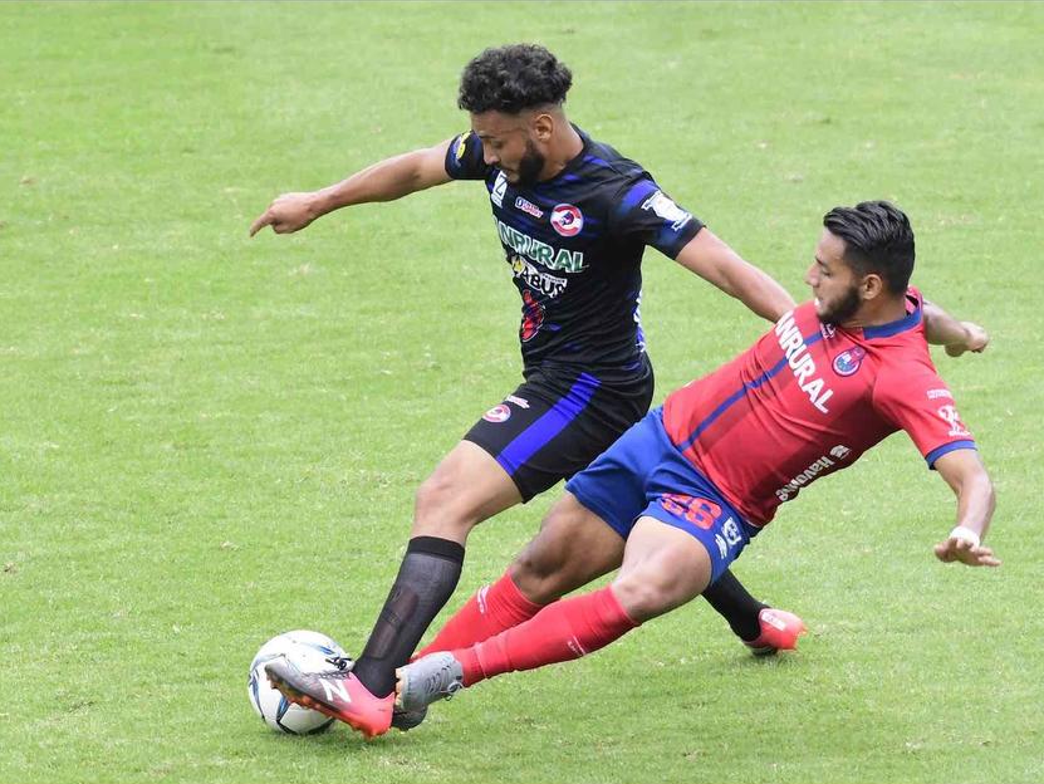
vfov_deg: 3.5
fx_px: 12793
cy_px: 393
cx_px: 589
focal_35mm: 424
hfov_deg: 4.7
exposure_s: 1/2000
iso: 1600
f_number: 5.6
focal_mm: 260
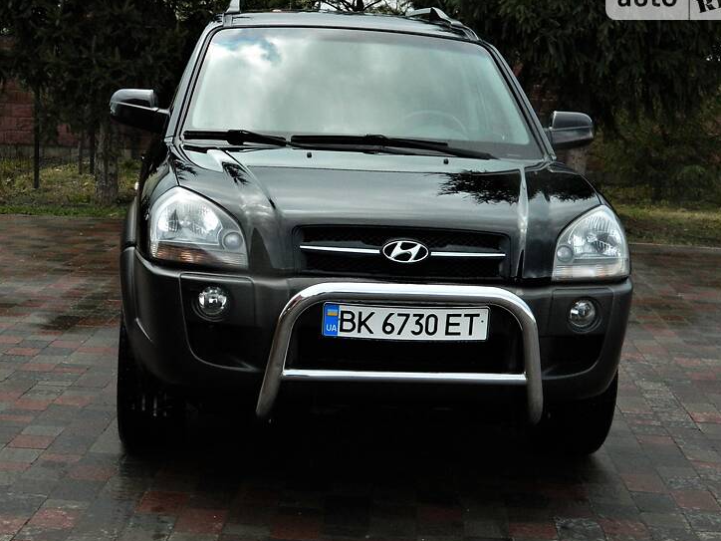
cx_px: 365
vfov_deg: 23.3
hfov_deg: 30.7
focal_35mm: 63
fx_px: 1312
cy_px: 264
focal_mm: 10.2
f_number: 3.8
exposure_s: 1/400
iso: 400
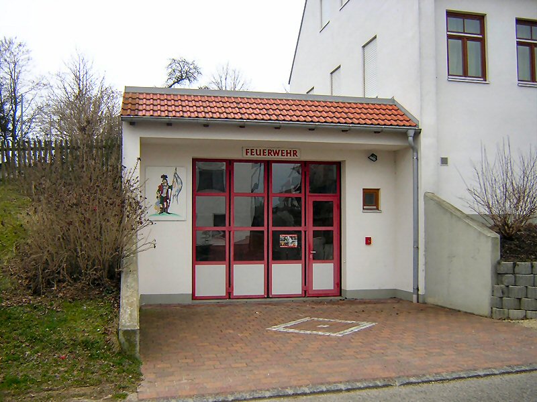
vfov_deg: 39.7
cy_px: 201
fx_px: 558
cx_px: 268
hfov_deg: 51.4
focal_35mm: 36
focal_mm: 4.7
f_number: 2.6
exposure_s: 1/210
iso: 100
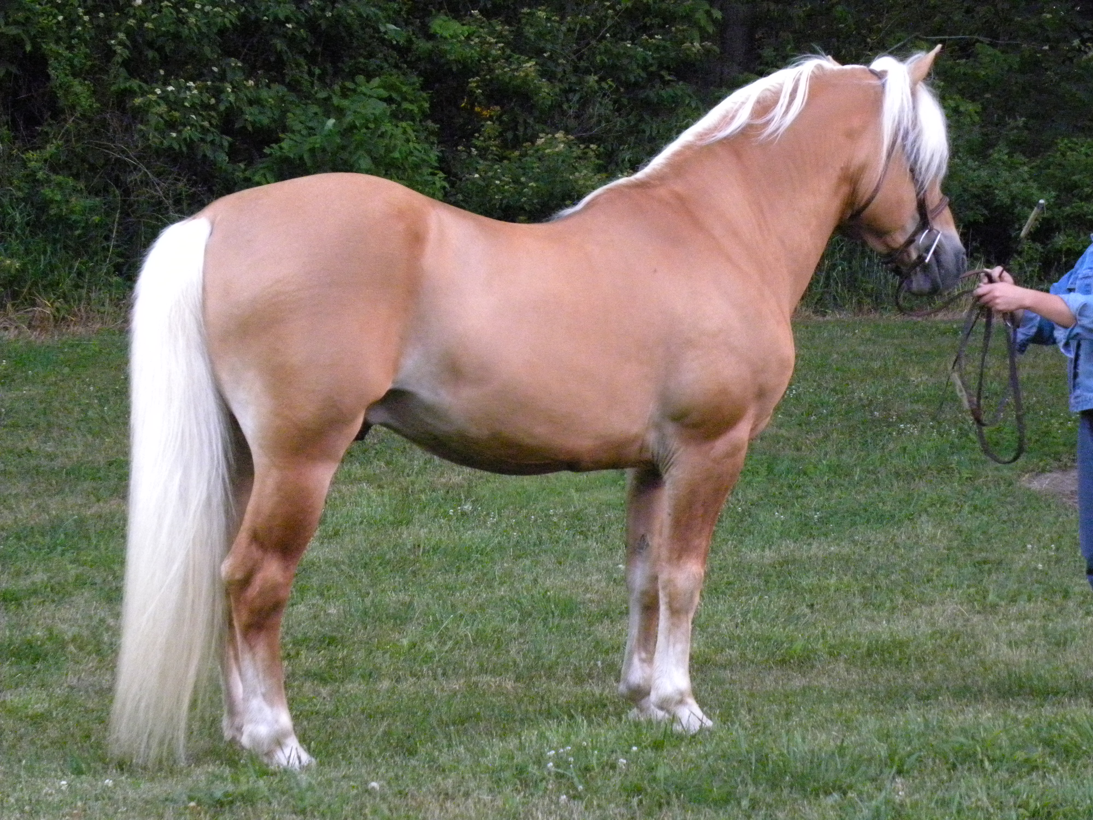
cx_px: 546
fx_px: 2368
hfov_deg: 26.0
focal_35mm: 75
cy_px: 410
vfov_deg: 19.6
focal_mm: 13.4
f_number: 4
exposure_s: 1/105
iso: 800
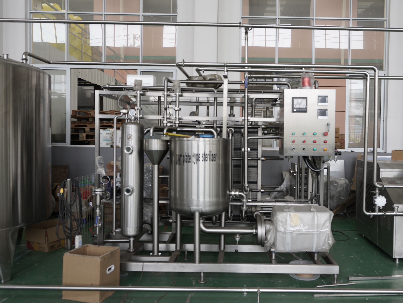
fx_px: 338
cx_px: 240
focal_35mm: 29
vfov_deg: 48.2
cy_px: 152
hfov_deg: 61.2
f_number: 4
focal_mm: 20
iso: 250
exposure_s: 1/100
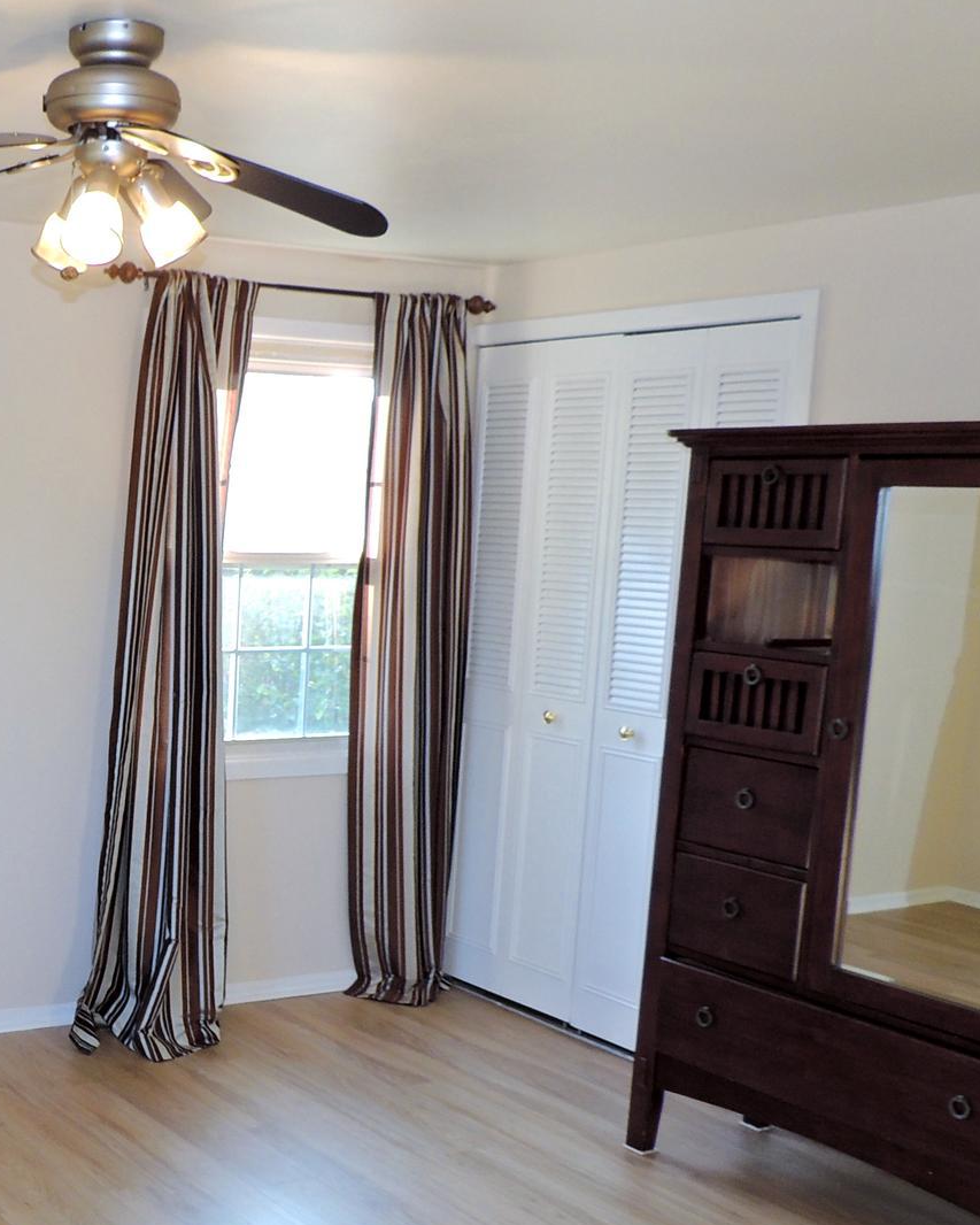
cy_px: 744
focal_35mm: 45
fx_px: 1631
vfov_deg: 40.9
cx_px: -10
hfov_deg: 30.9
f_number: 3
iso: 100
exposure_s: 1/40
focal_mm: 4.3
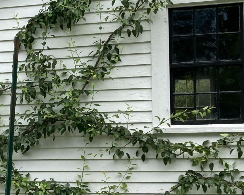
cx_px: -54
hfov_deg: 20.3
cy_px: 150
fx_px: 635
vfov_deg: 17.3
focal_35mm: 88
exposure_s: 1/665
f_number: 1.8
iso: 20
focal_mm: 3.99
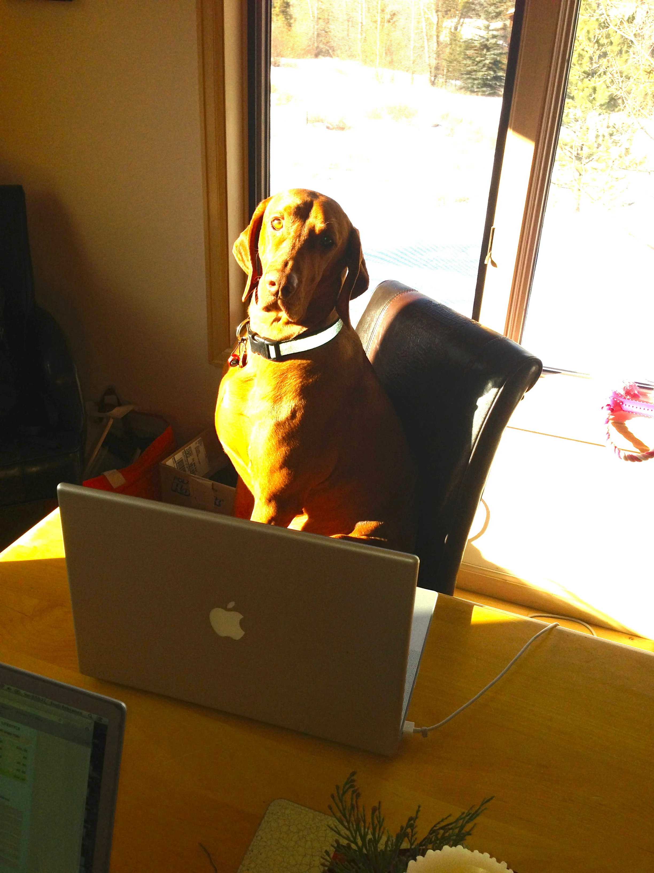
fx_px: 831
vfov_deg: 55.4
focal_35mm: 33
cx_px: 327
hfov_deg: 42.9
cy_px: 436
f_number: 2.4
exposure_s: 1/330
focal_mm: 4.13
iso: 64
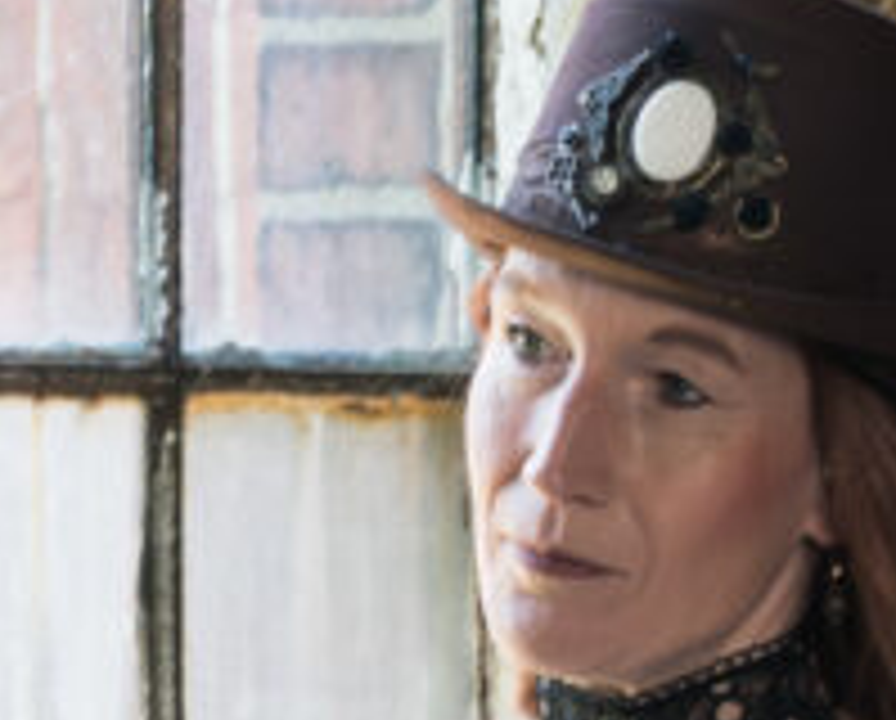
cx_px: 428
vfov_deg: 3.3
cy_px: 2106
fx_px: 12377
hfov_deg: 4.1
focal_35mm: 466
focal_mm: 55
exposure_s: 1/200
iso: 800
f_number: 5
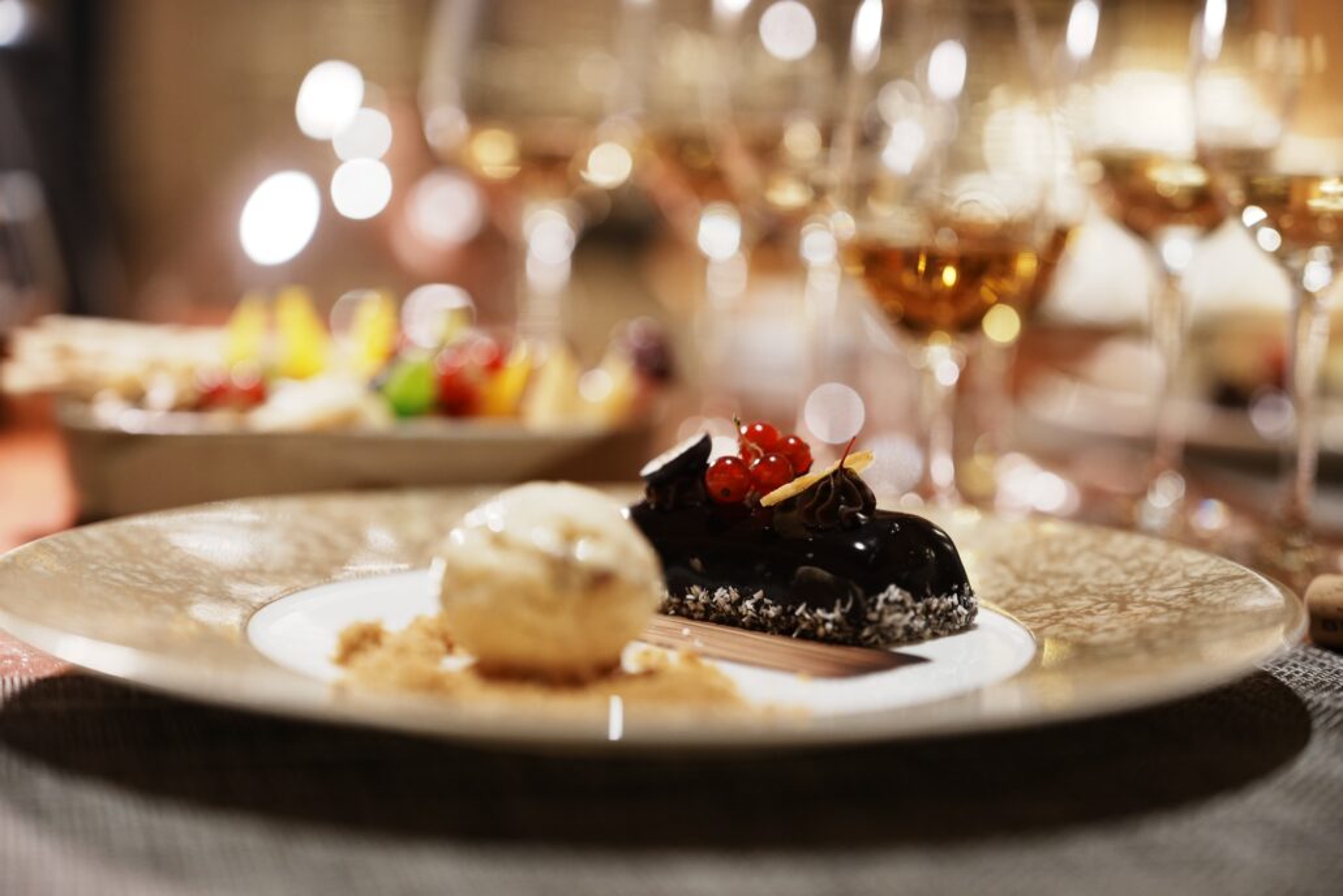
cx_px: 672
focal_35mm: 63
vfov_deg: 21.6
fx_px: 2350
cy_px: 448
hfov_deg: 31.9
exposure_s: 1/15
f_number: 2
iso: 1250
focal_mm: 63
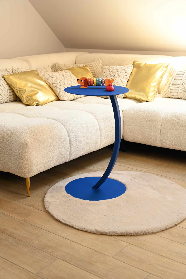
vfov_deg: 41.1
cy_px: 140
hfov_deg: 28.1
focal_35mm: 48
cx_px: 93
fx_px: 372
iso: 80
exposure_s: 1/8
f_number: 4.5
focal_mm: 48
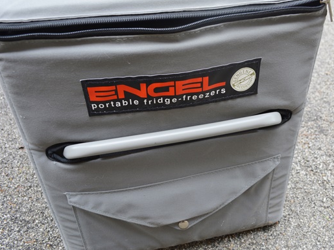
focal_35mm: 37
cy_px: 126
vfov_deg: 38.7
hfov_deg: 50.0
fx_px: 357
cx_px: 193
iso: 360
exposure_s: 1/125
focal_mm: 22
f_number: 5.6
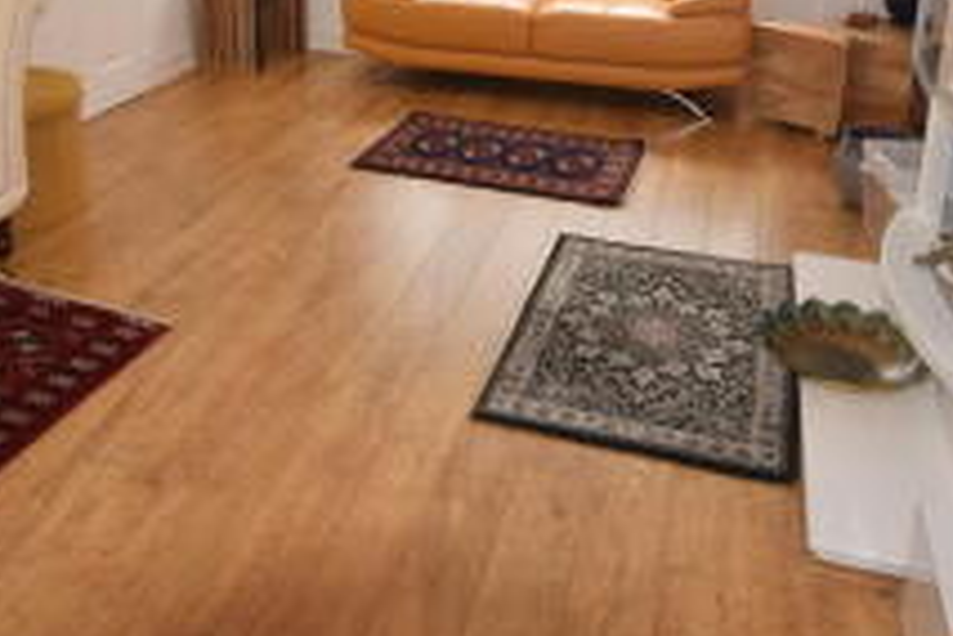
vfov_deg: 33.0
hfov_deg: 49.8
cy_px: 78
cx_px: 385
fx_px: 1021
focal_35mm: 39
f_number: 5.6
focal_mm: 11.5
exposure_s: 1/125
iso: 720
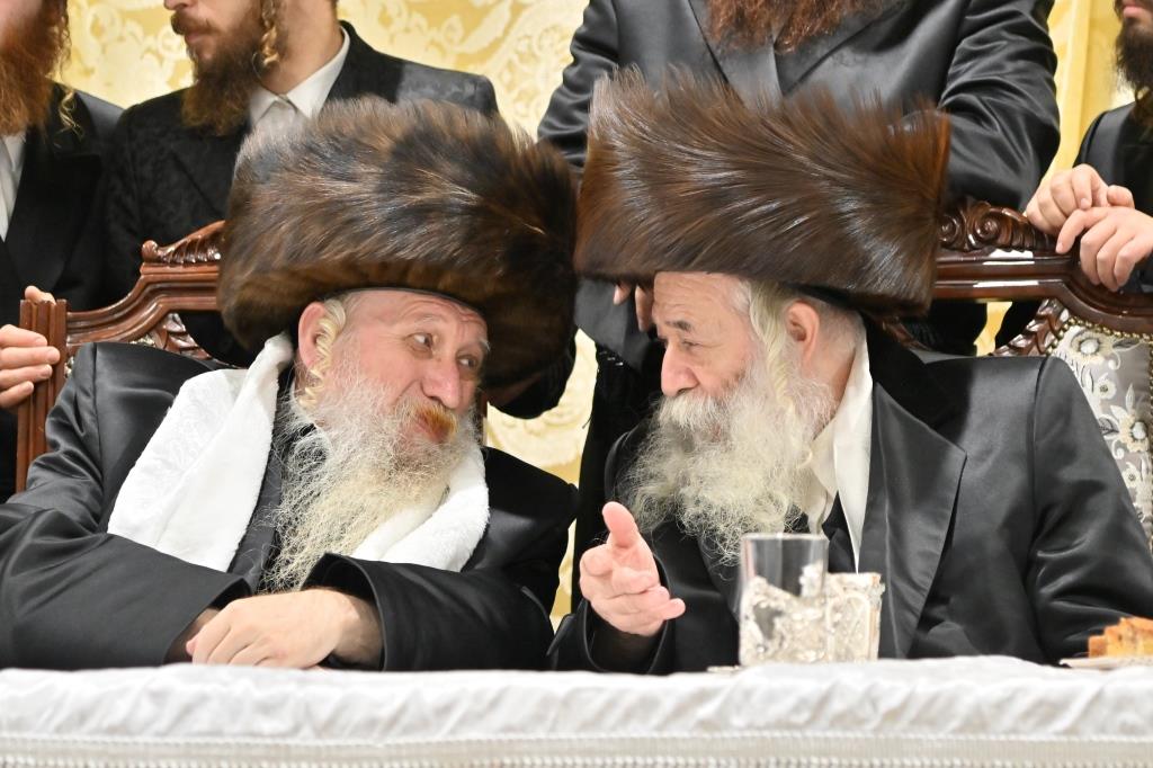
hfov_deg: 11.4
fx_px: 5763
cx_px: 576
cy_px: 384
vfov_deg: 7.6
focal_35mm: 180
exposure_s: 1/200
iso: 1250
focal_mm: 120
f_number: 4
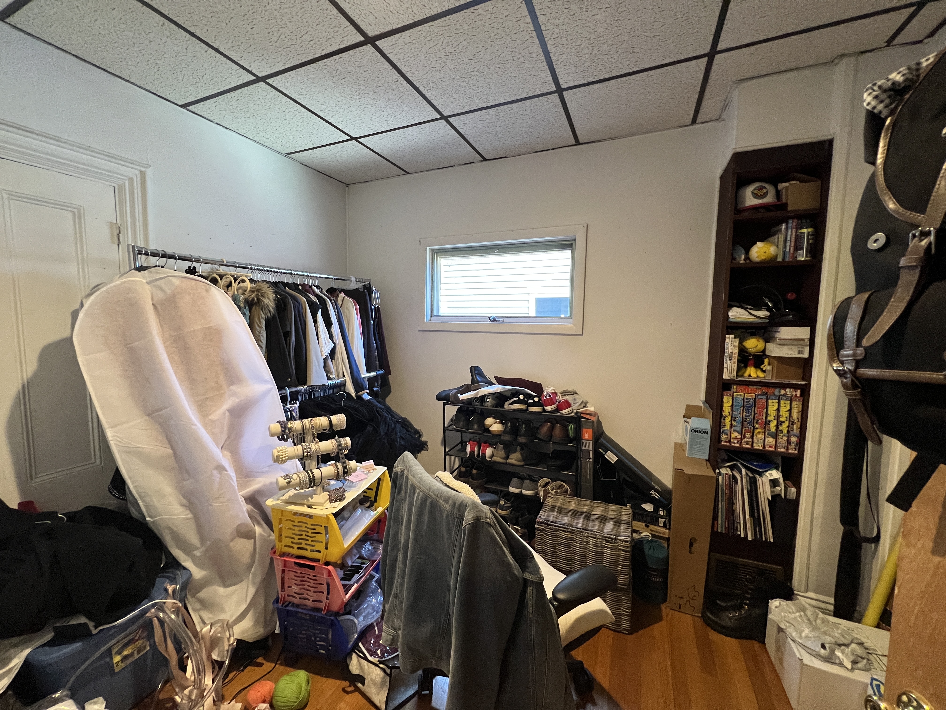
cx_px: 473
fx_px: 355
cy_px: 355
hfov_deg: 106.2
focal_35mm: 13
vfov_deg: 89.9
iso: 400
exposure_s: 1/60
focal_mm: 1.57
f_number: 1.8
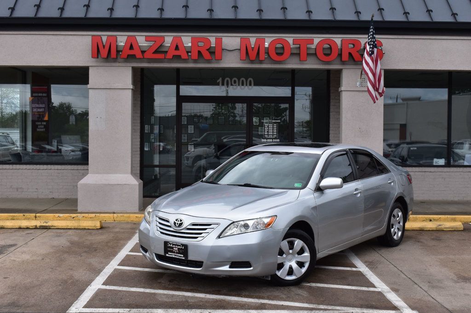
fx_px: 628
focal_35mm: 48
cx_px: 236
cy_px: 156
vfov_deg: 28.1
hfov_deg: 41.1
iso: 400
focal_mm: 32
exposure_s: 1/500
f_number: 11
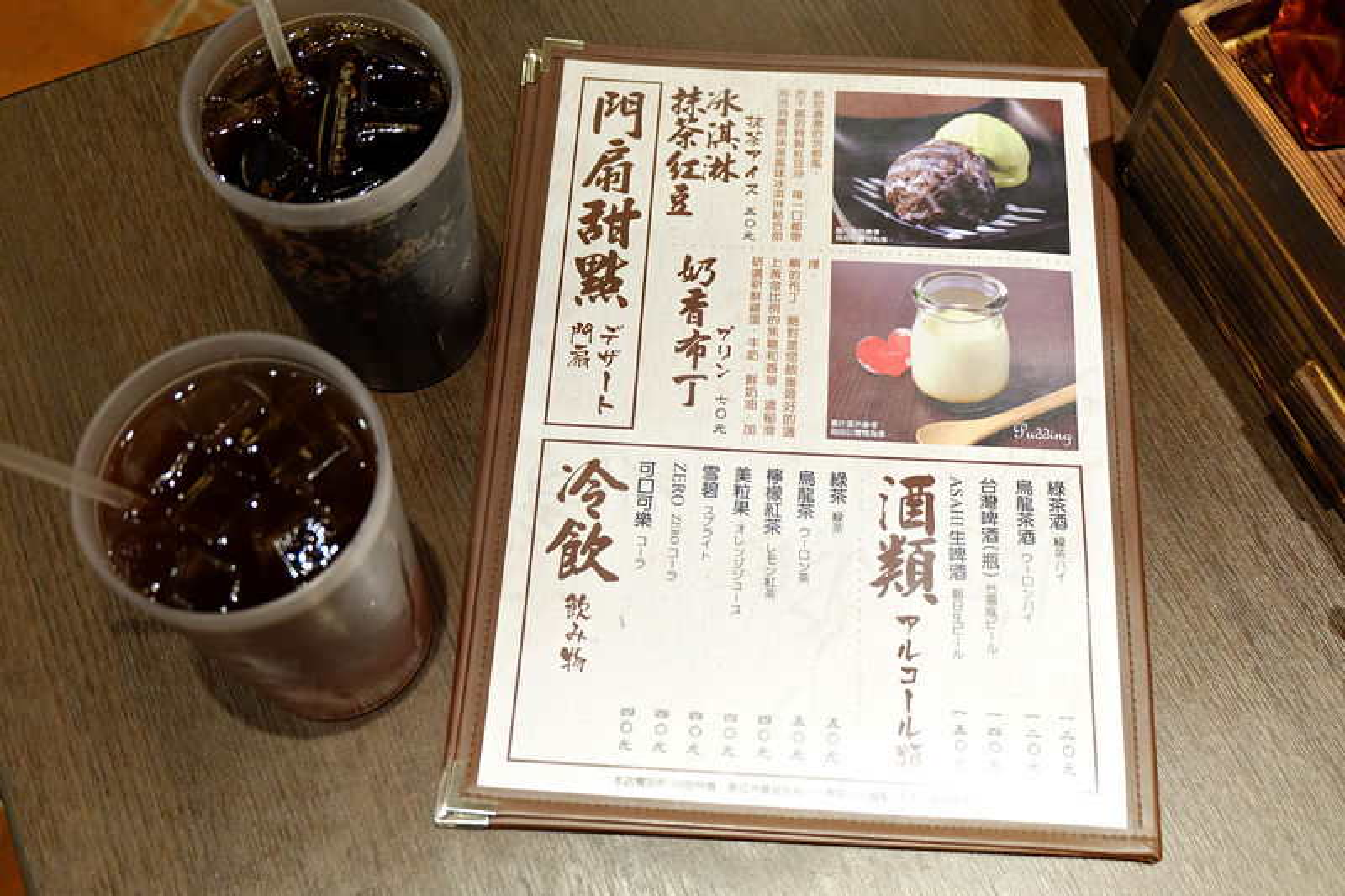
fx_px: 1494
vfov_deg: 33.4
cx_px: 672
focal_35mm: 40
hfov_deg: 48.5
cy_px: 448
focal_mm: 26.9
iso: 1600
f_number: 4.5
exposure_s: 1/20
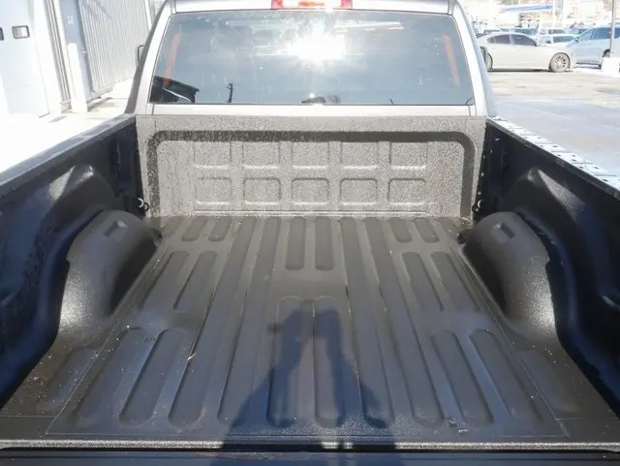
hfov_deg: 48.9
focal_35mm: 38
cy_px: 233
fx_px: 681
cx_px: 310
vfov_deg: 37.8
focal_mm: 19
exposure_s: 1/60
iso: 1000
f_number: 20
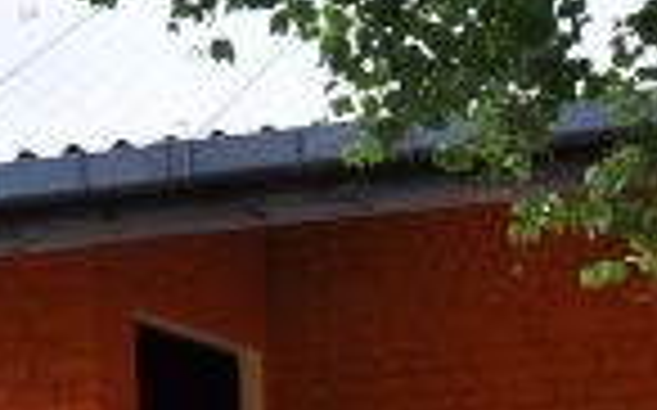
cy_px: 554
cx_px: 608
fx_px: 2022
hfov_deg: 18.1
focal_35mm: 113
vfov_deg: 11.2
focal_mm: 18
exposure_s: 1/100
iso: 250
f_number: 13
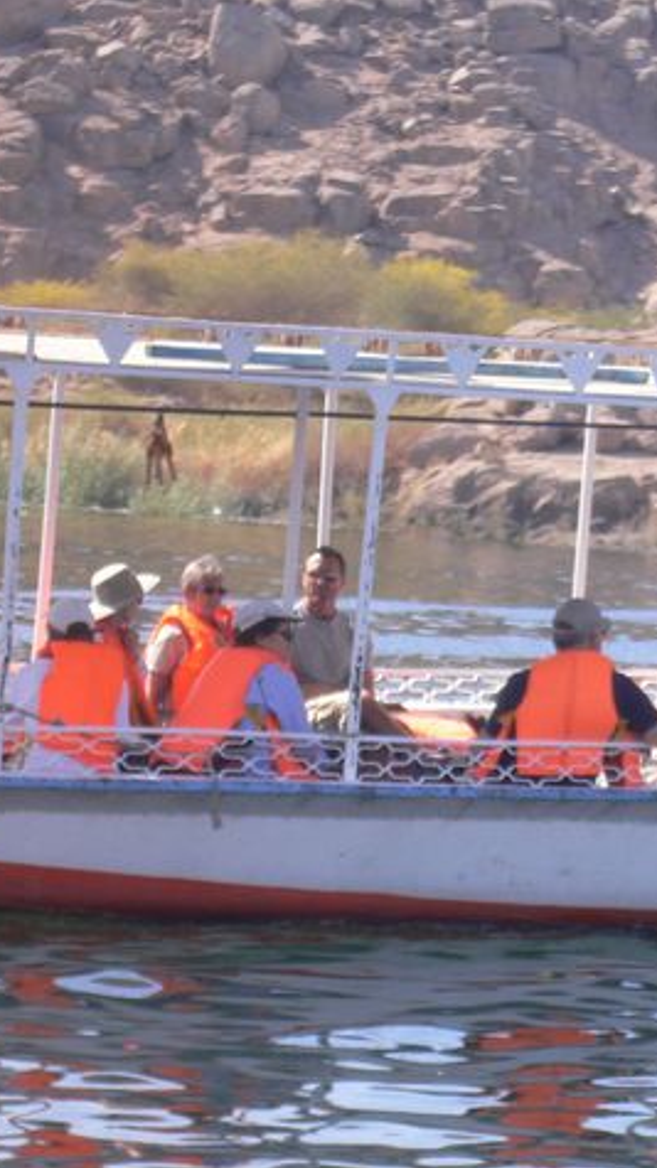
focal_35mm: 154
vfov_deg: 14.0
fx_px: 4772
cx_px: 714
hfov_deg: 7.8
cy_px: 585
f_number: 5
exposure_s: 1/200
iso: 80
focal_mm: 17.4
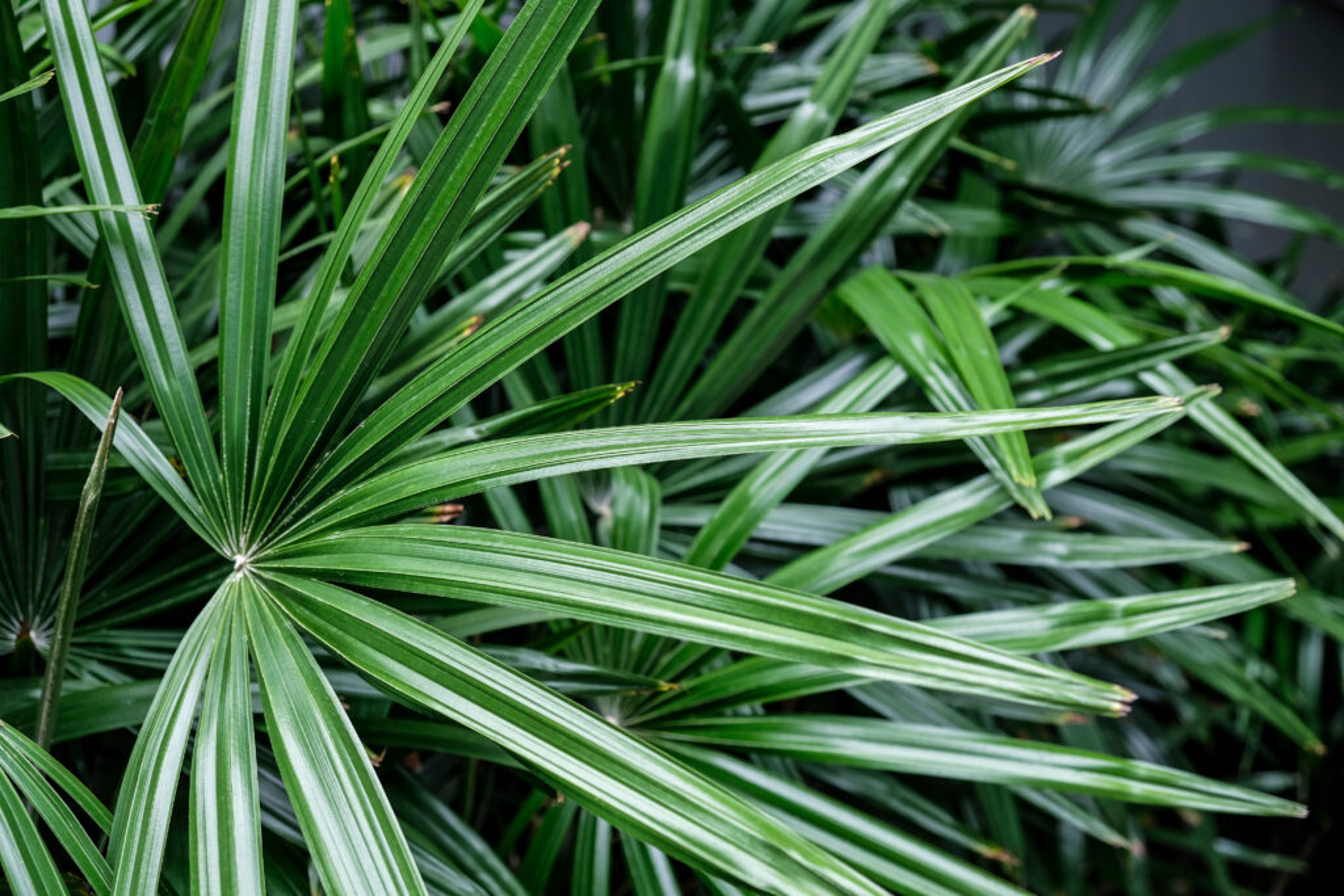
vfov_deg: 25.1
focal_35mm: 54
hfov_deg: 36.9
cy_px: 448
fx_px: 2016
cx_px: 672
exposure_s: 1/120
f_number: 4
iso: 200
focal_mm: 35.8
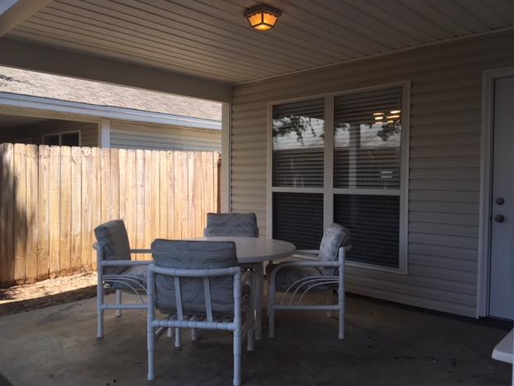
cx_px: 251
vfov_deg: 46.8
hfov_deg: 60.0
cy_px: 195
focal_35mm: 30
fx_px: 445
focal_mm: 4.15
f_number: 2.2
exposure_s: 1/460
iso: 25
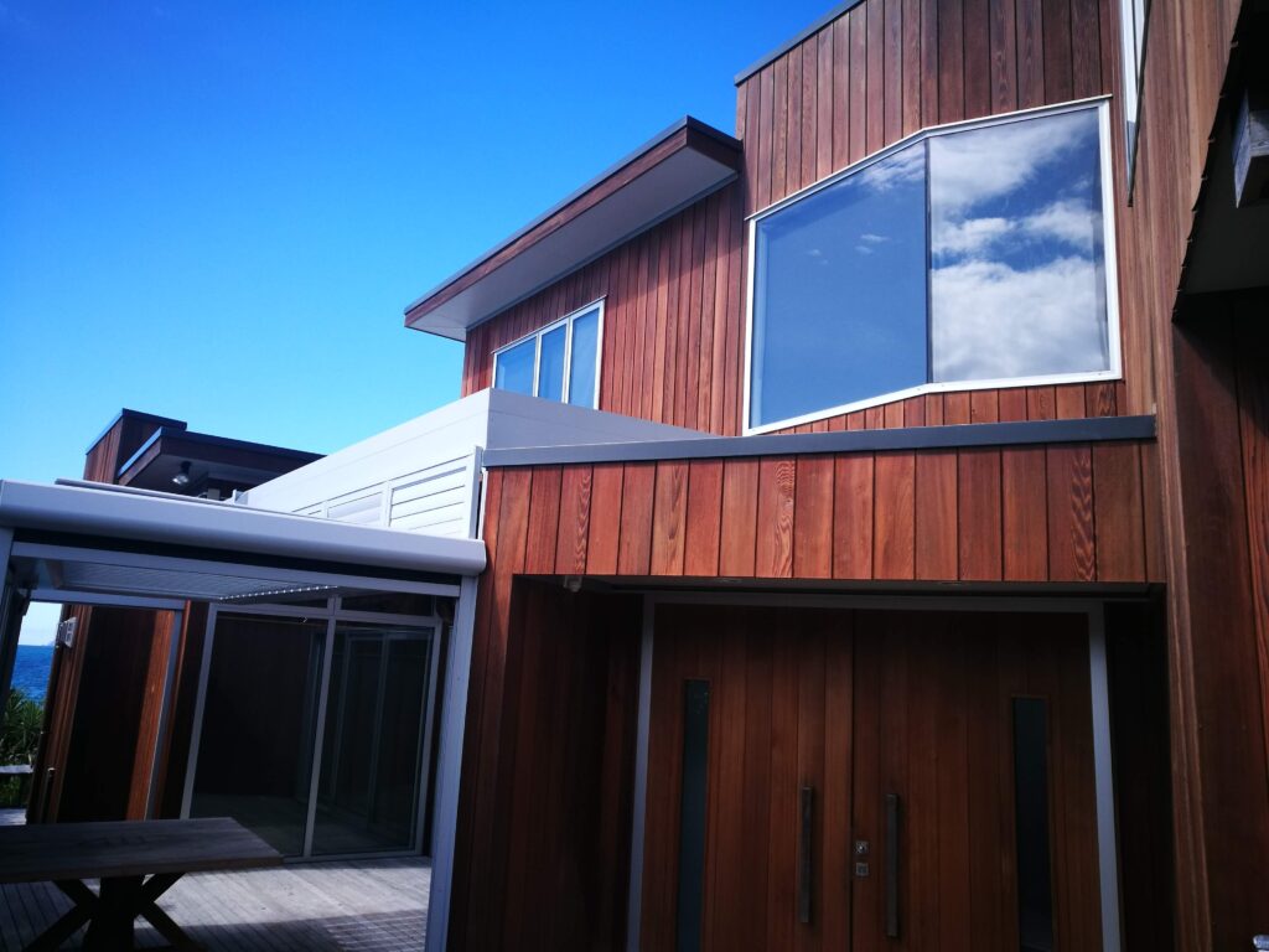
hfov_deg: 65.3
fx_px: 990
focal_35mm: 27
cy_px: 476
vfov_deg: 51.4
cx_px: 634
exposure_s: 1/415
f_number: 2.2
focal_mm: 4.5
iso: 50
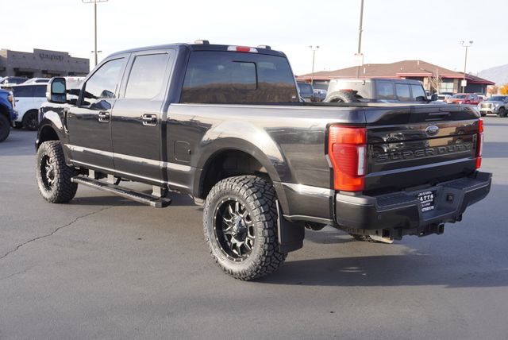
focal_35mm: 38
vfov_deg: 35.6
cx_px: 254
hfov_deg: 51.2
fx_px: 530
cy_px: 170
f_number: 5.6
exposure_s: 1/80
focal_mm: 25
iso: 100
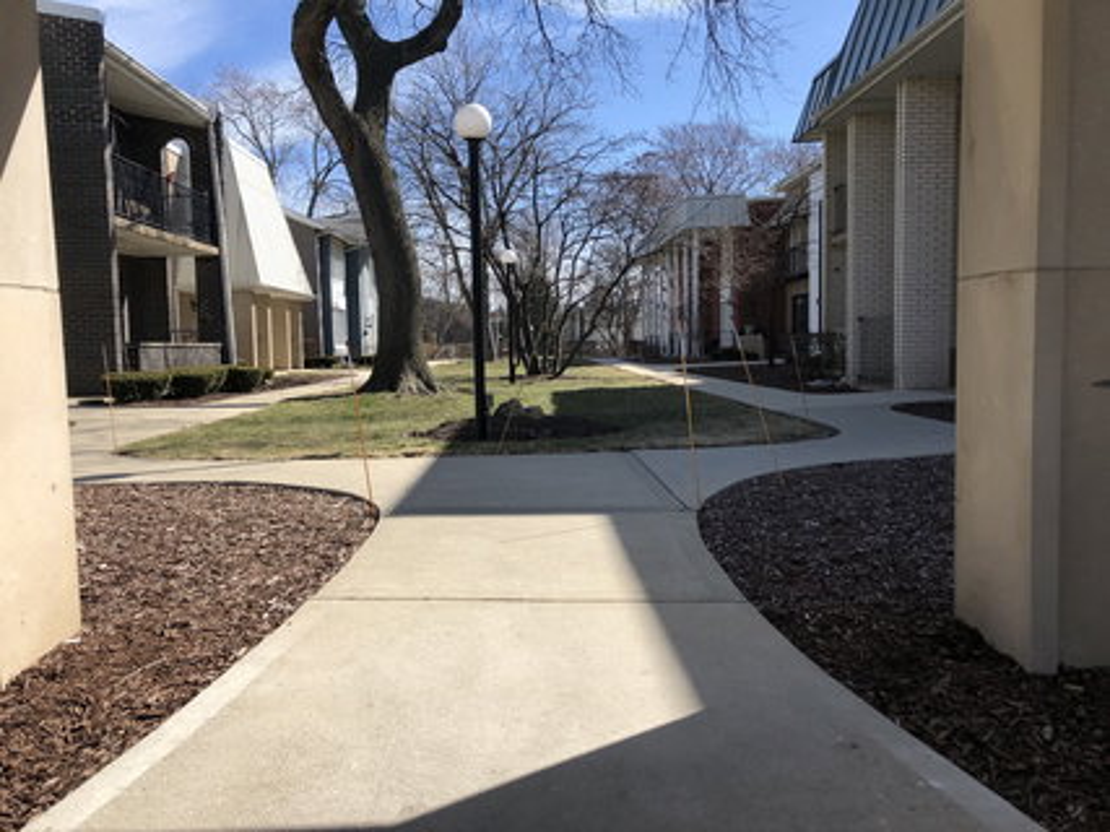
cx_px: 555
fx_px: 898
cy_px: 416
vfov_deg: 49.7
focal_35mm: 28
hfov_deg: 63.5
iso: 20
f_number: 1.8
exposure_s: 1/1473
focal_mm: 3.99
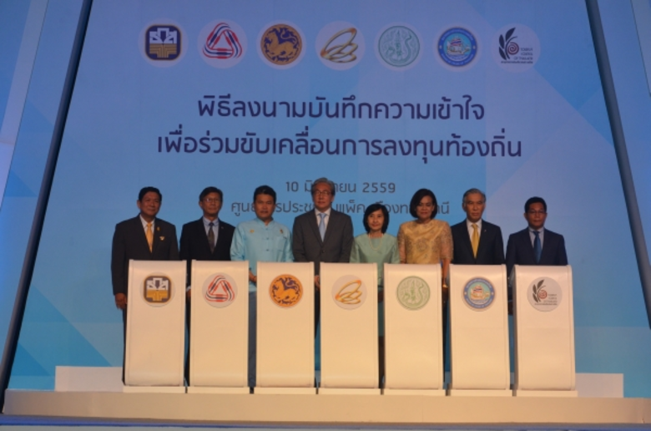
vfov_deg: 14.6
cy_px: 216
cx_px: 326
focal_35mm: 93
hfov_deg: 22.0
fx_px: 1678
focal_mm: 62
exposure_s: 1/250
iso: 1250
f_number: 11
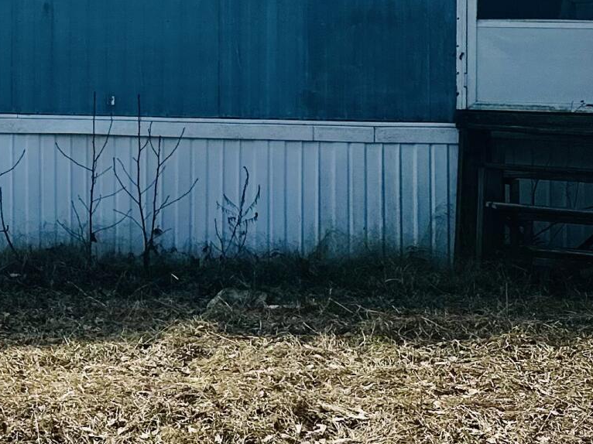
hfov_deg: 17.3
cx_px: -458
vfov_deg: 15.5
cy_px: 27
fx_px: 1610
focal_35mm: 94
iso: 80
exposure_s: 1/5525
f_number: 1.78
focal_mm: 6.86
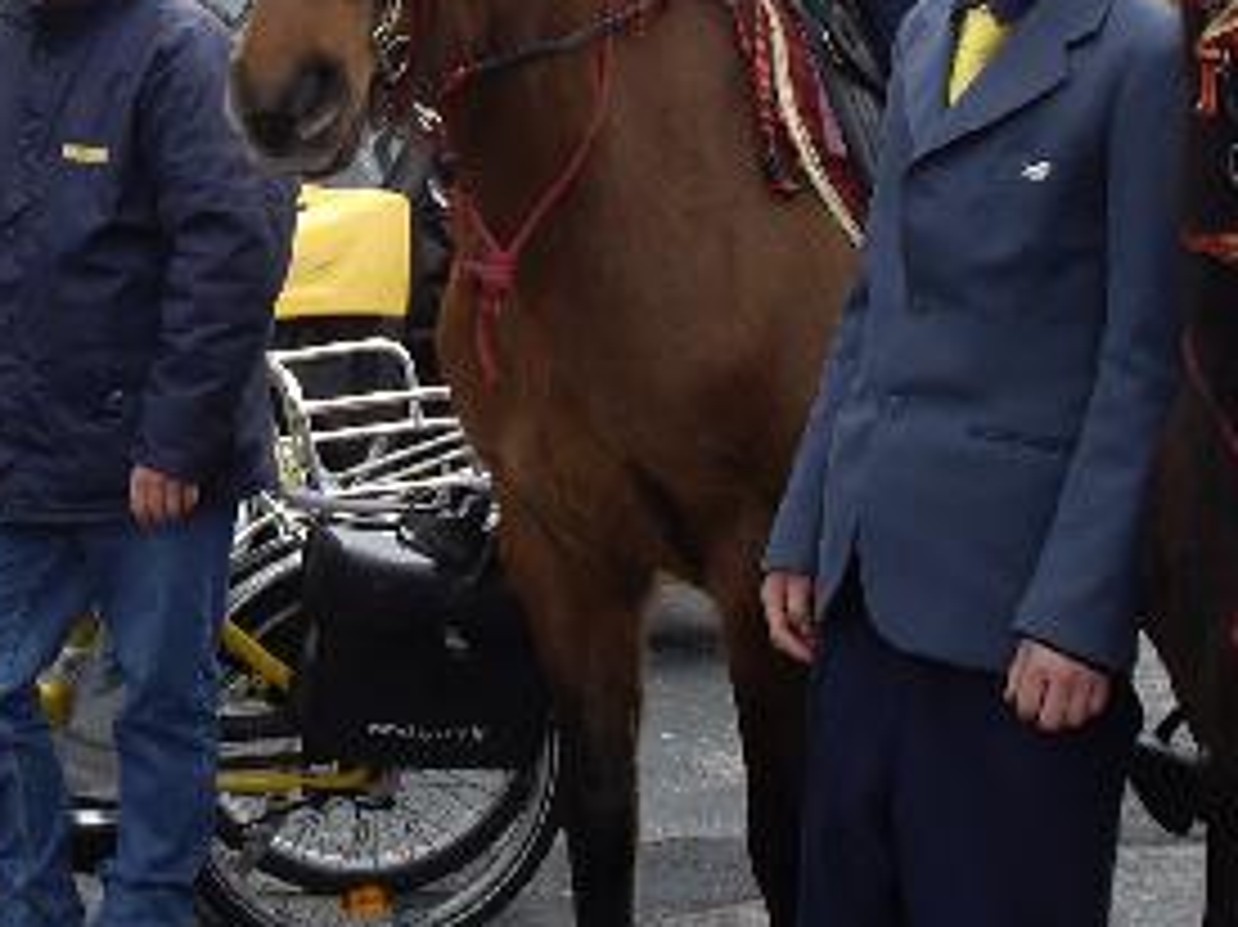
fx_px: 4397
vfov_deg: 11.9
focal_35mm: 123
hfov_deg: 16.0
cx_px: 324
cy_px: 27
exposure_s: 1/200
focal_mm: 7.9
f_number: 2.8
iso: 64
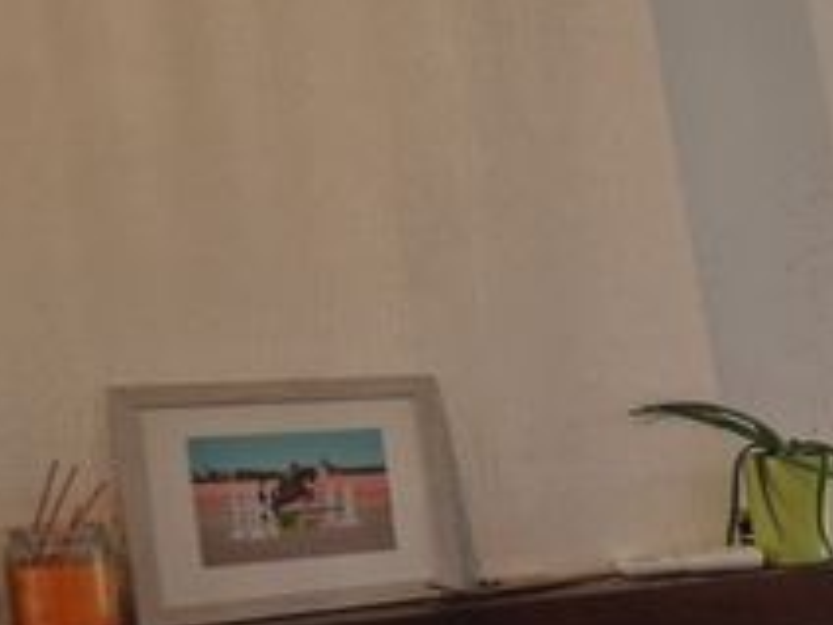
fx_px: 1564
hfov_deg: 24.9
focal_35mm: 65
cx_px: 1147
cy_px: 527
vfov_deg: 22.2
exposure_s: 1/100
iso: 320
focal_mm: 5.4
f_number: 1.8
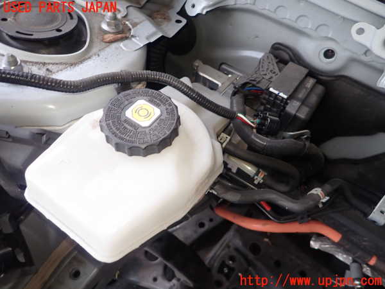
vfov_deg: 54.9
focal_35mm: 25
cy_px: 144
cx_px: 192
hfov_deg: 69.4
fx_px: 278
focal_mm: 4.5
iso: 250
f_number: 2
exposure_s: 1/30
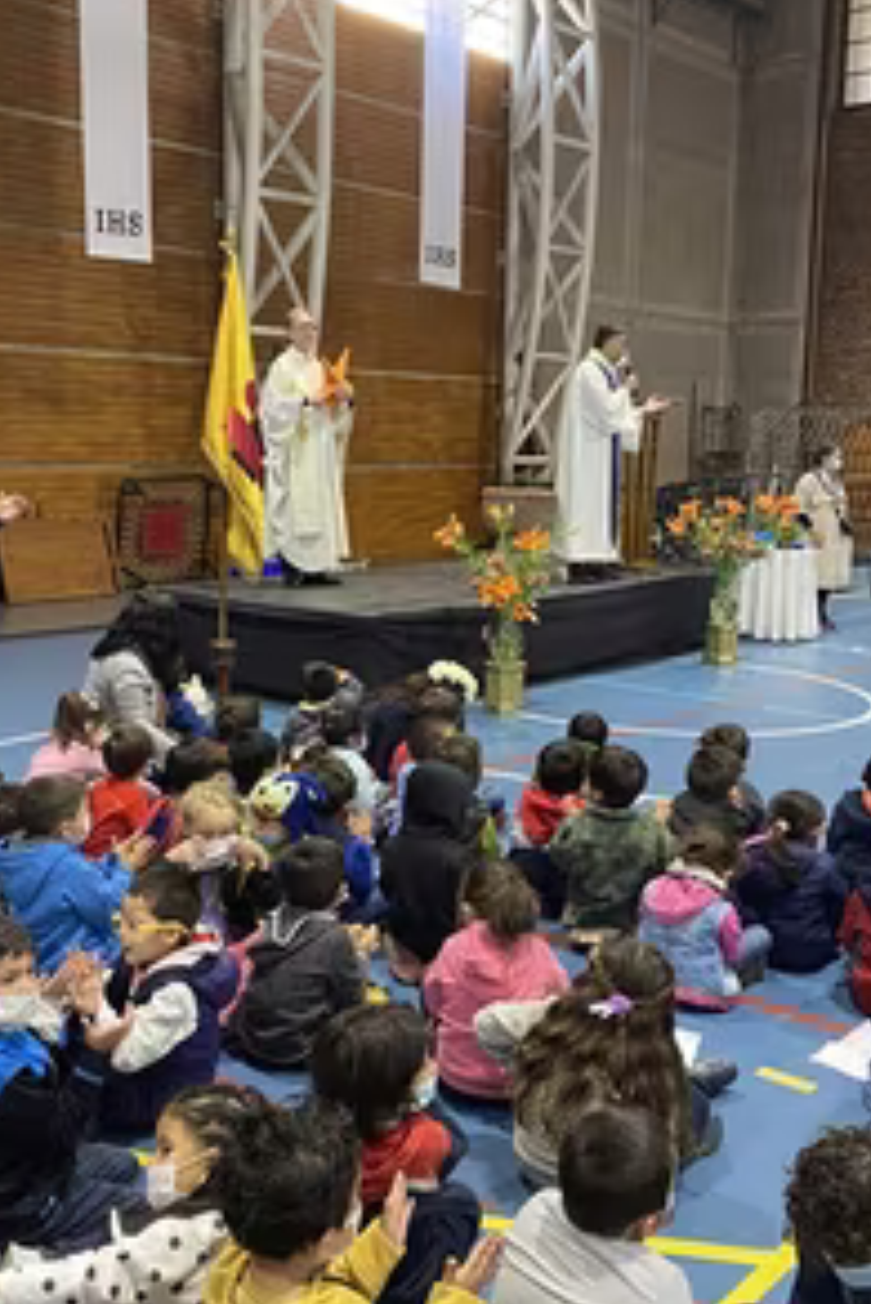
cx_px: 406
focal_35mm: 37
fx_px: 1341
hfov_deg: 36.0
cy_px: 648
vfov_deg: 51.9
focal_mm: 4.25
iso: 250
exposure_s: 1/50
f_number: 1.8
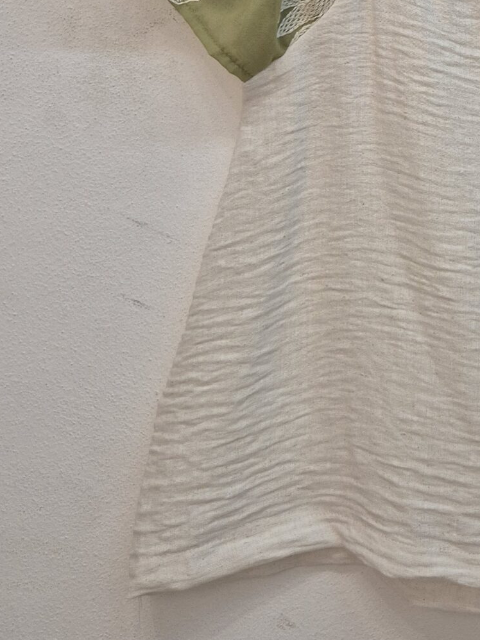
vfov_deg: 31.1
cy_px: 55
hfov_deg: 23.3
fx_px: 1091
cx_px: 530
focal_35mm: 59
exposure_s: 1/120
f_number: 1.8
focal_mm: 5.4
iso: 200
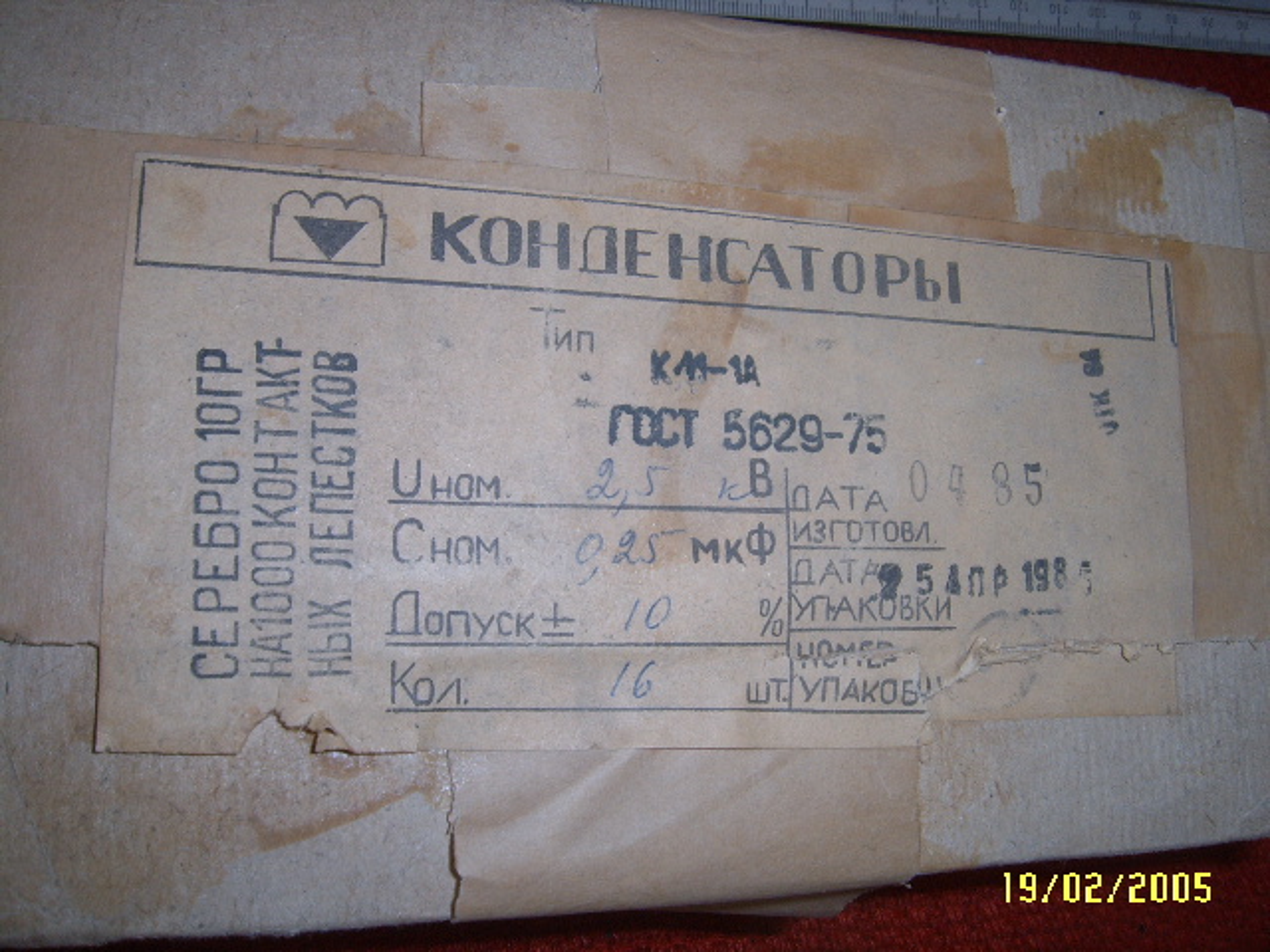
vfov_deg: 40.7
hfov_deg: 52.6
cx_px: 635
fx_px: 1284
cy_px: 476
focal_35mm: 35
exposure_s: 1/30
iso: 69
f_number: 5.8
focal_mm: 5.8
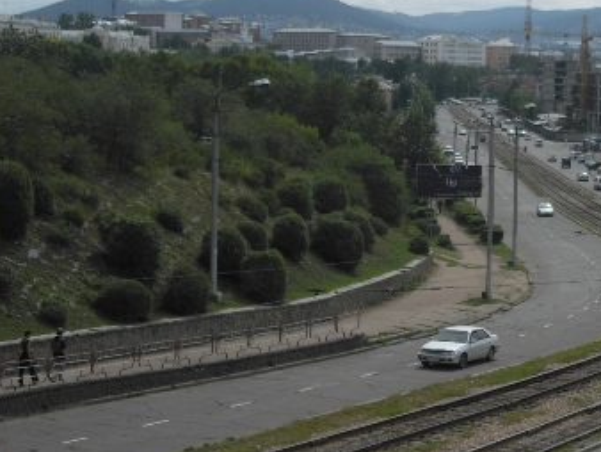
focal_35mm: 87
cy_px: 100
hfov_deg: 21.9
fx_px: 1512
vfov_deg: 16.9
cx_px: 553
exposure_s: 1/320
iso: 64
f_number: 6.3
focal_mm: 7.6
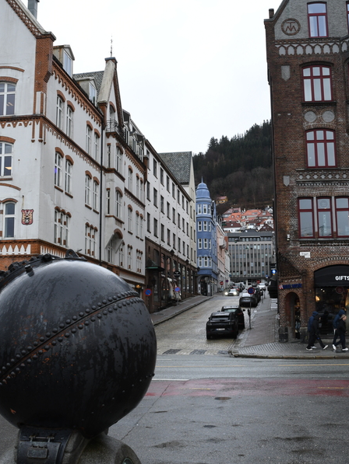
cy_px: 249
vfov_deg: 46.8
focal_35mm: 40
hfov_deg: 36.0
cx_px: 177
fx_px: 538
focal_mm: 24
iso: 640
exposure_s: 1/160
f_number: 16
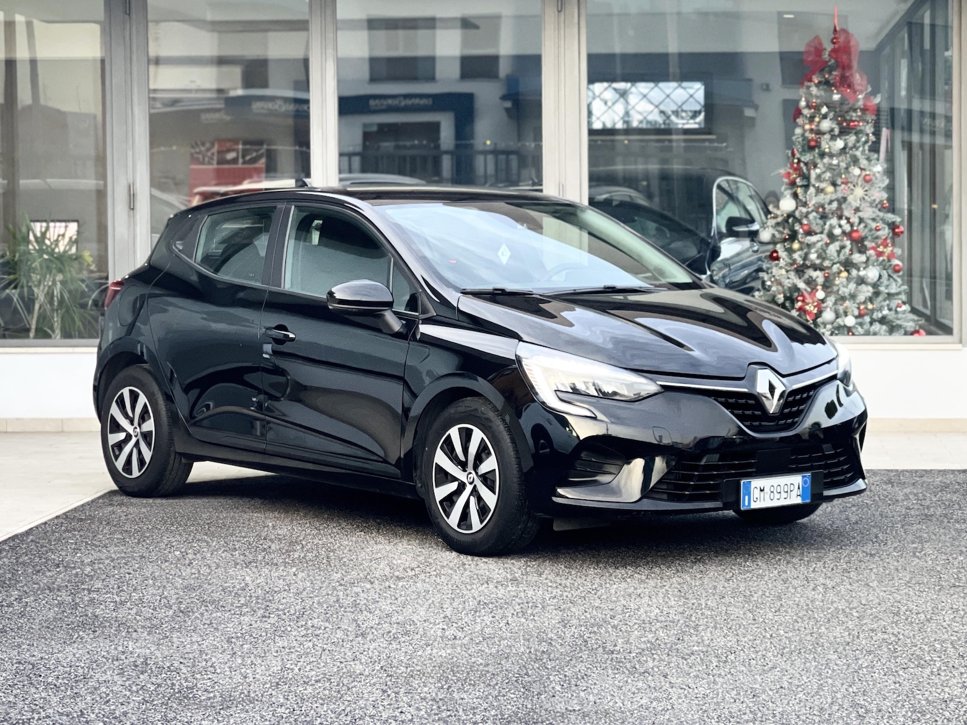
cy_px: 362
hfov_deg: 30.3
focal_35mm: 64
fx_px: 1788
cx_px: 484
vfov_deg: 22.9
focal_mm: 7.5
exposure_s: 1/114
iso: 250
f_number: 2.2
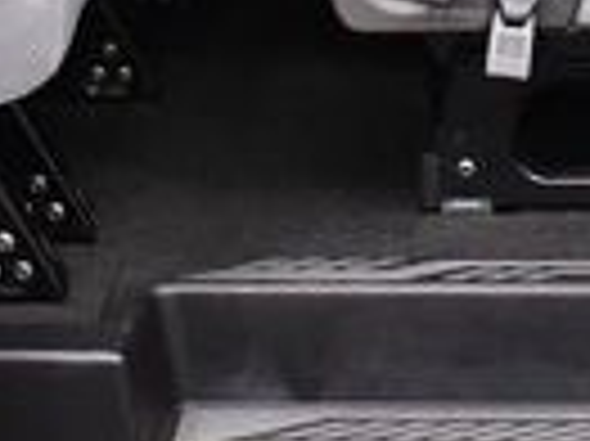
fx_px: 2895
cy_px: -214
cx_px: 423
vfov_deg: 8.5
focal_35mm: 170
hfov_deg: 11.6
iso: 3200
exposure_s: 1/125
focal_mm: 18
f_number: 3.5
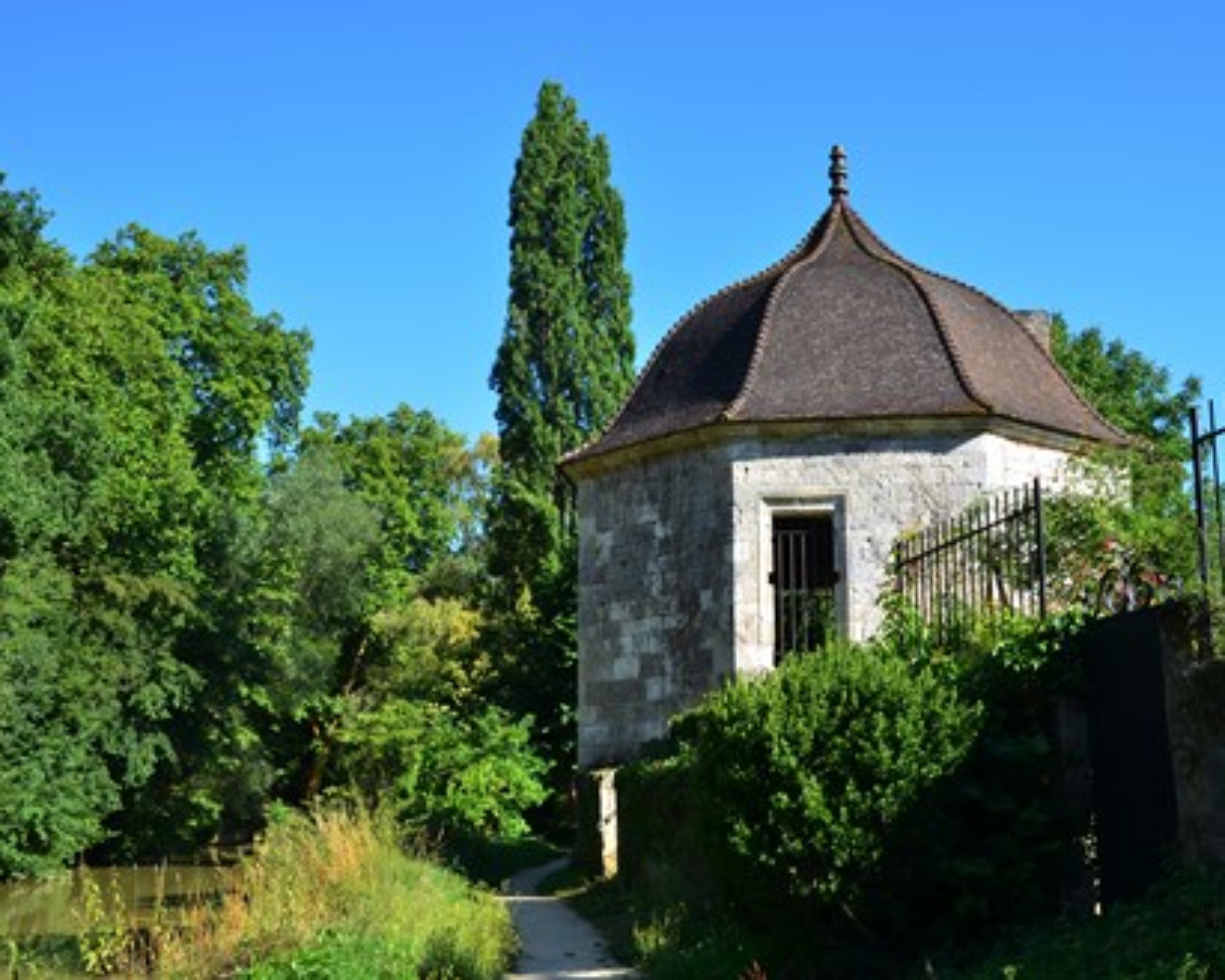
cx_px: 730
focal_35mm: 41
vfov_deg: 36.5
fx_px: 1487
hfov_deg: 44.6
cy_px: 490
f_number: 11
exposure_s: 1/100
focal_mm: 24
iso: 200
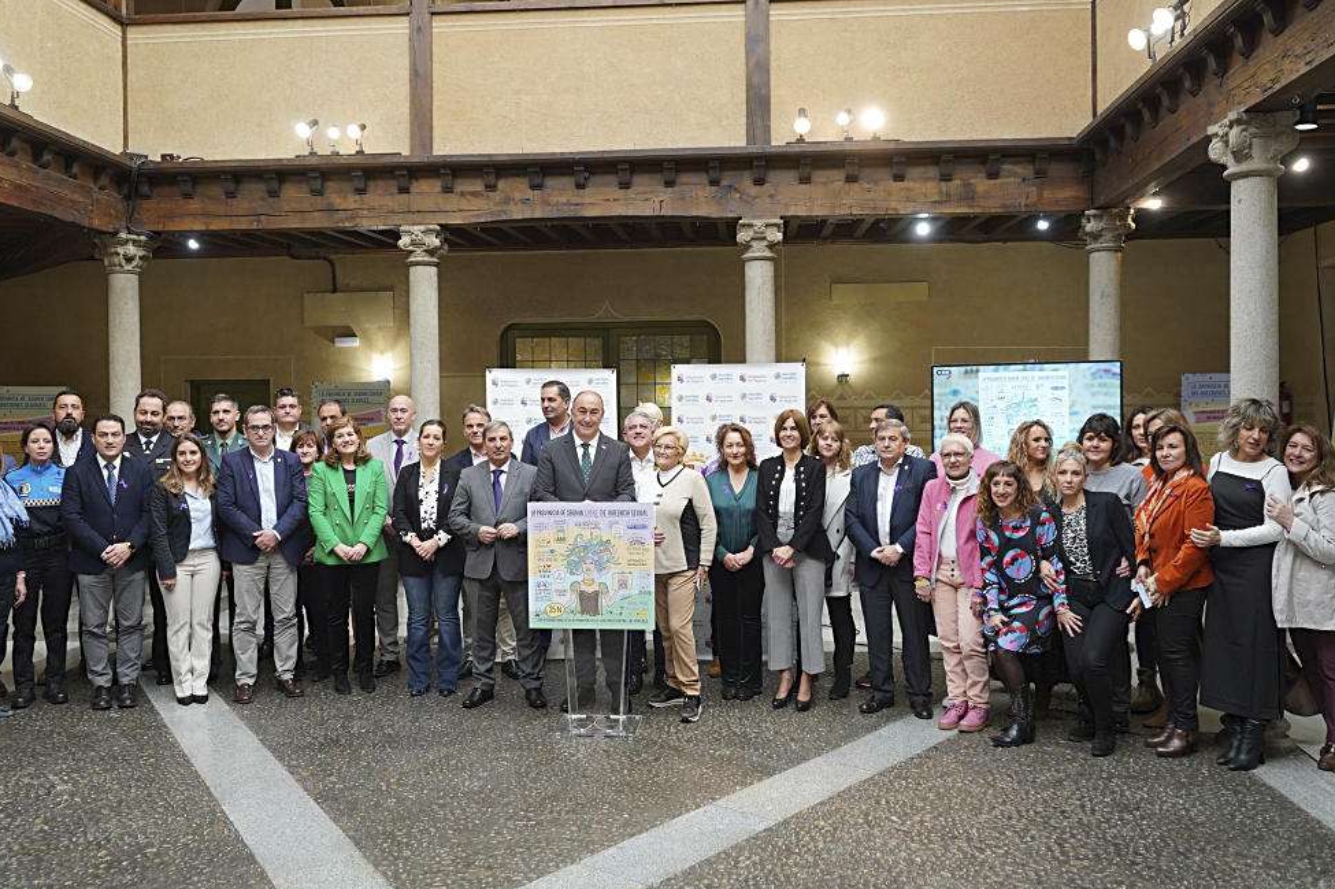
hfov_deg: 60.3
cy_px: 426
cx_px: 642
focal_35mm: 31
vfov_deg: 42.3
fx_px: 1149
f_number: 4
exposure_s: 1/160
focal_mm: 28
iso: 1250
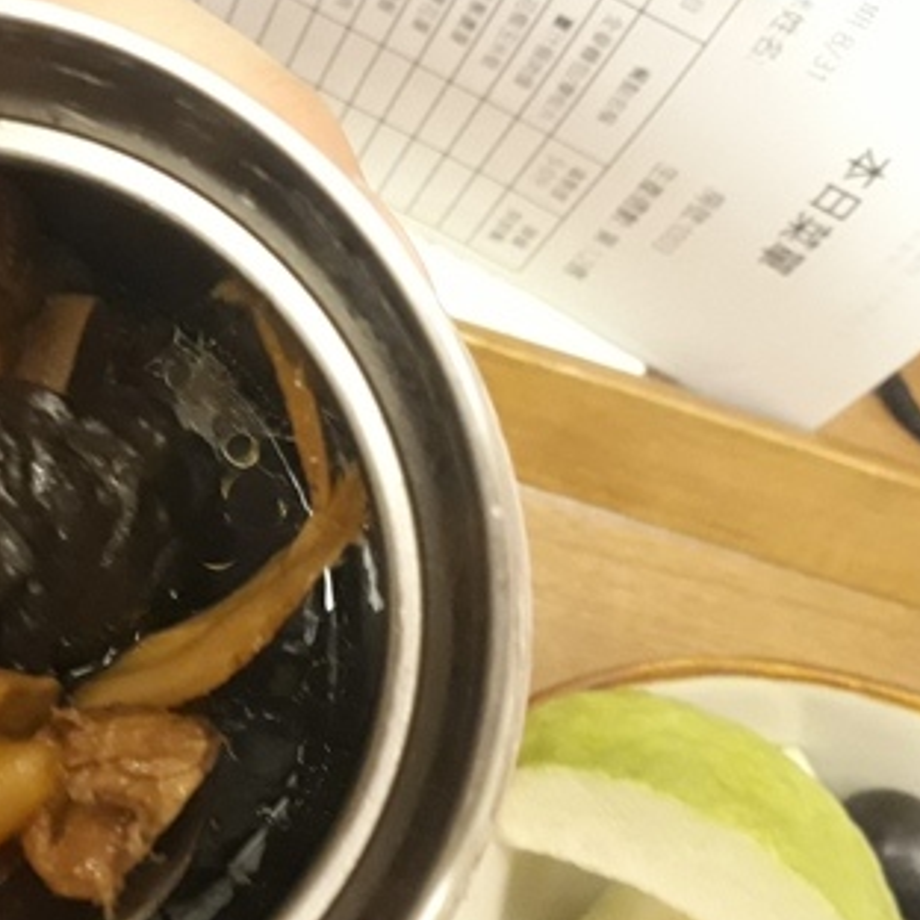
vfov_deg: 34.6
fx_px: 1473
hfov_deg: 32.8
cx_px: 77
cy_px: 522
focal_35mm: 49
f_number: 1.7
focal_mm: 3.71
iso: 500
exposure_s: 1/24
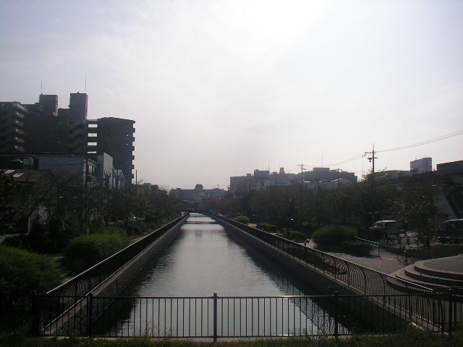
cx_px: 232
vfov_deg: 38.7
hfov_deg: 50.1
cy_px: 174
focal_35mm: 37
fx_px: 495
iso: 50
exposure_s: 1/2000
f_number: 6.9
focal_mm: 5.7
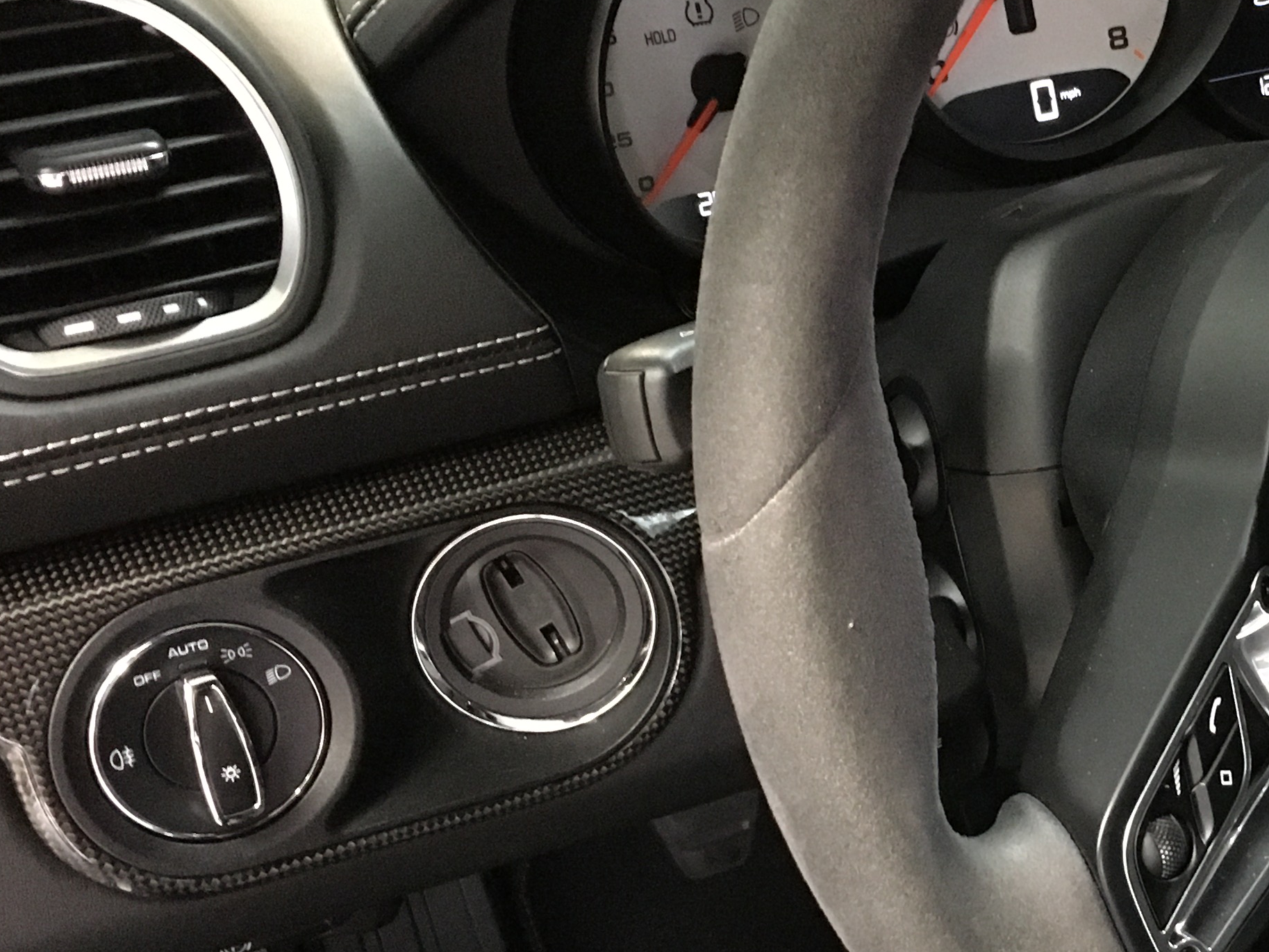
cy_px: 596
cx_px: 1272
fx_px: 2346
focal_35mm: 64
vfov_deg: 22.9
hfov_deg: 28.4
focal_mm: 4.15
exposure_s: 1/15
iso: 320
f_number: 2.2
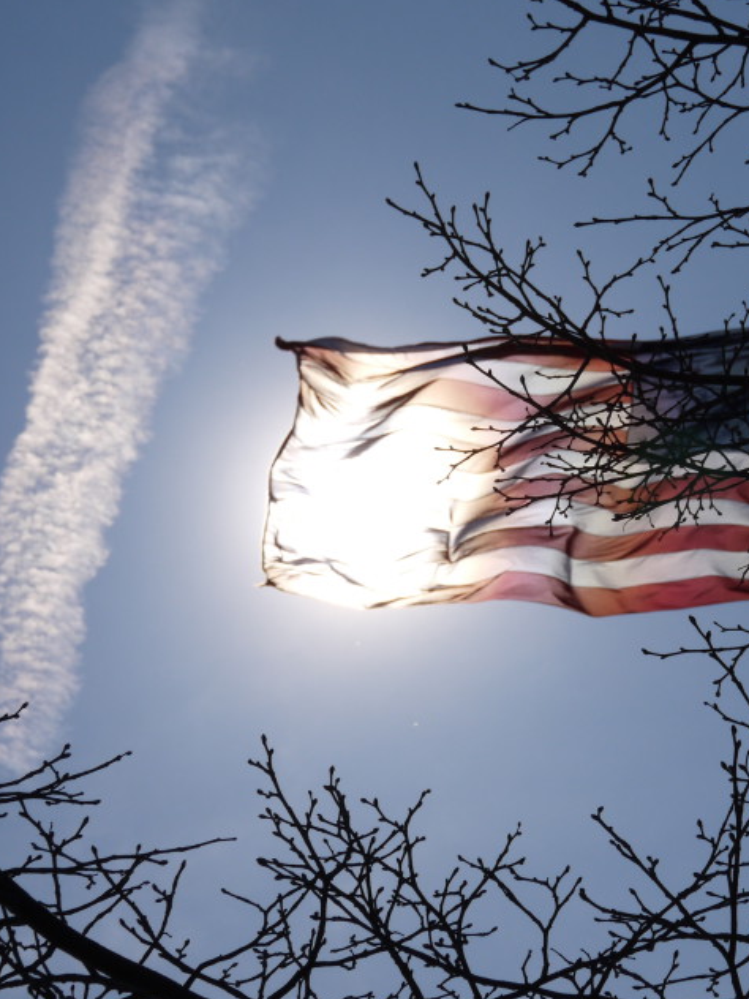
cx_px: 719
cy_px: 485
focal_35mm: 136
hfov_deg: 10.8
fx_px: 3924
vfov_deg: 14.5
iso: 160
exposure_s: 1/800
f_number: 14
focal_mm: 42
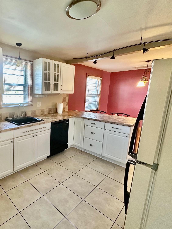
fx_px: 126
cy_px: 115
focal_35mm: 19
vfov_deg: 84.7
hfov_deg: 63.3
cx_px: 37
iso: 320
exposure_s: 1/60
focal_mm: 2.22
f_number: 2.2
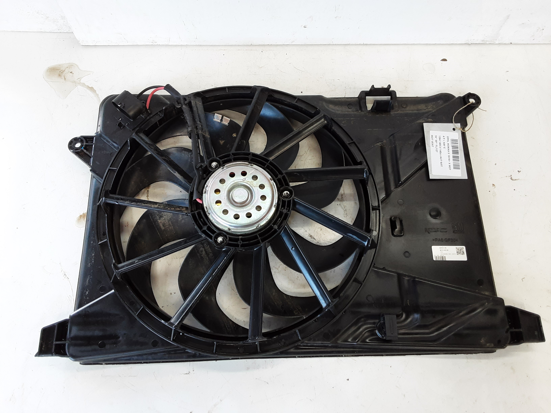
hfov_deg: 65.3
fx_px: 430
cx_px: 276
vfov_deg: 51.4
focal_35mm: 27
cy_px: 206
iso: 64
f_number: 1.9
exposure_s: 1/50
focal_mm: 2.91
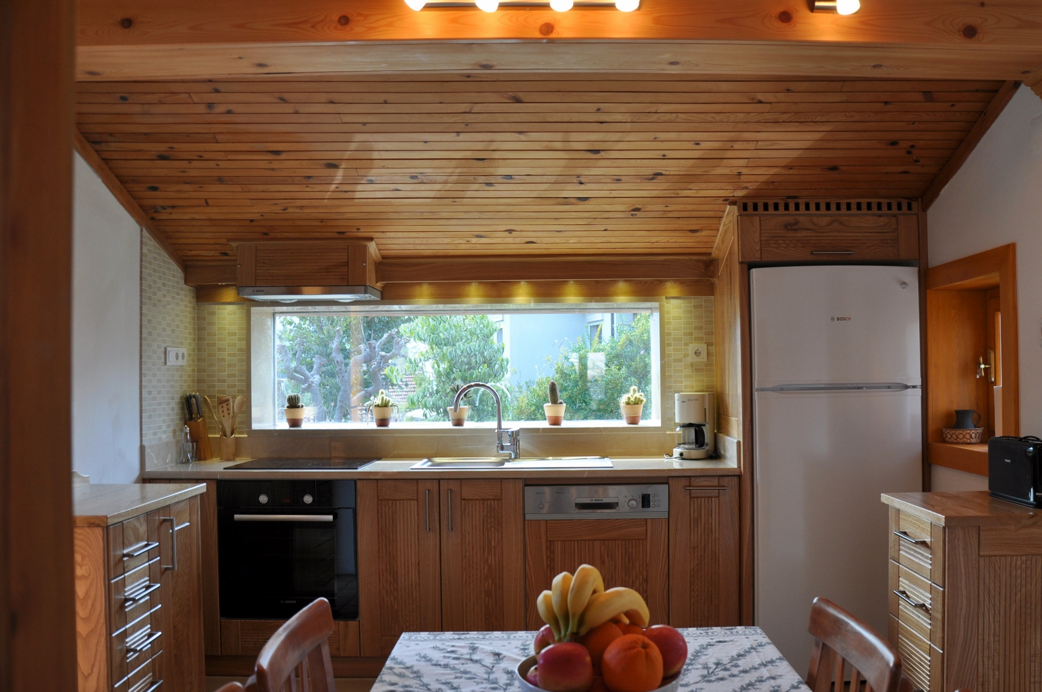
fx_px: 867
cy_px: 360
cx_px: 557
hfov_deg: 61.9
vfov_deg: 43.5
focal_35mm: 30
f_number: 4
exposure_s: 1/60
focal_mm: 18
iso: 200
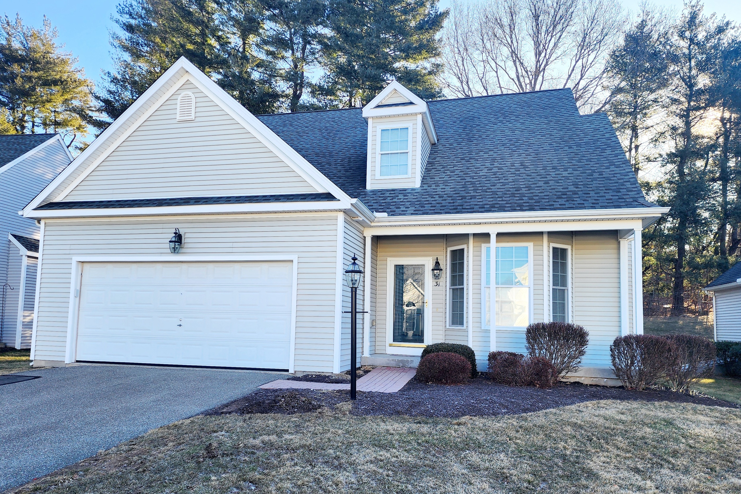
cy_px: 283
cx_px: 363
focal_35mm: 26
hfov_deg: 69.4
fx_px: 535
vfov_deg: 49.4
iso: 12
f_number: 1.8
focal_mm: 6.4
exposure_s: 1/250
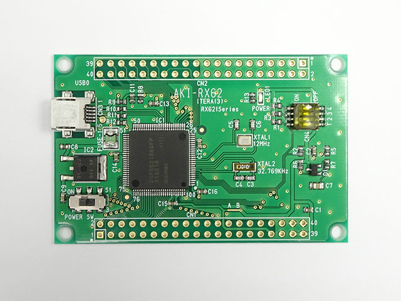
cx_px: 200
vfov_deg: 41.8
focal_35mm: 34
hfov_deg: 54.0
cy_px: 150
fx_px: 394
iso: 125
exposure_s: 1/40
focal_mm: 5.79
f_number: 4
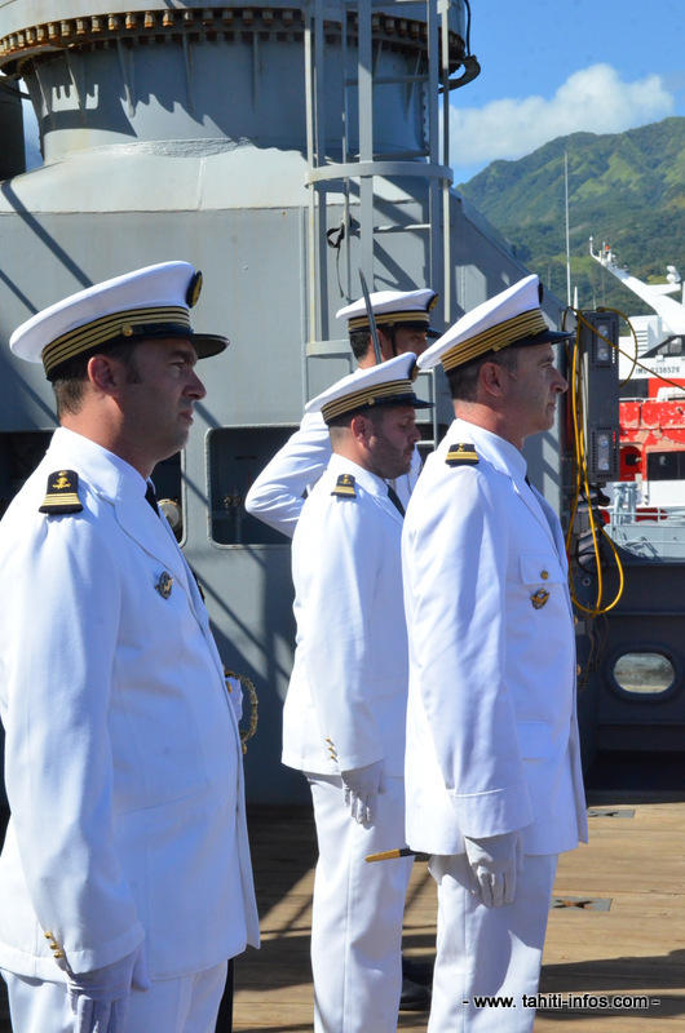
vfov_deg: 27.0
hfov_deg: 18.1
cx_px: 342
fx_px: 2150
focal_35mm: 75
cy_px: 516
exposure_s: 1/1600
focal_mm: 50
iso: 2500
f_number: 20
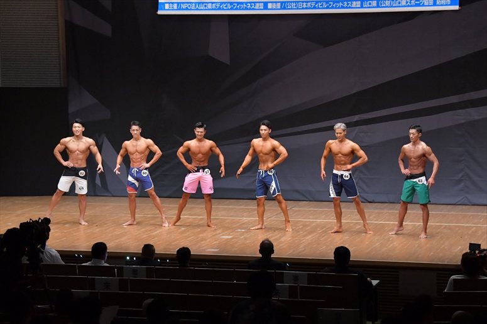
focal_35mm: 102
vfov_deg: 13.4
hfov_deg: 20.0
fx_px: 1379
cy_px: 162
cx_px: 244
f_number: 5.6
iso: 6400
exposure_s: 1/400
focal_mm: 68
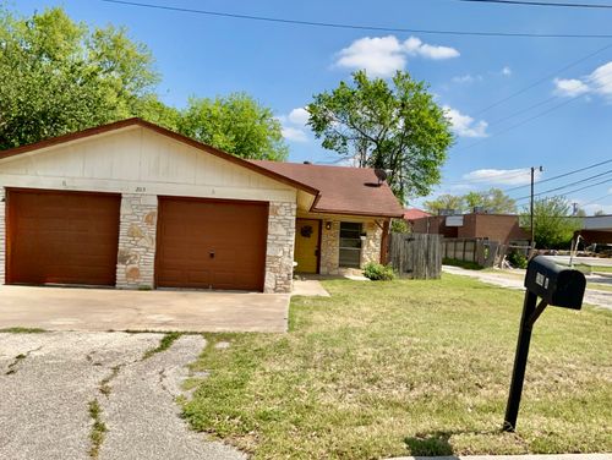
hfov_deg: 65.3
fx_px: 478
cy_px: 230
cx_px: 306
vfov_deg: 51.4
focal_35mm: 27
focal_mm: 3
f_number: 1.8
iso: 25
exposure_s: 1/2320
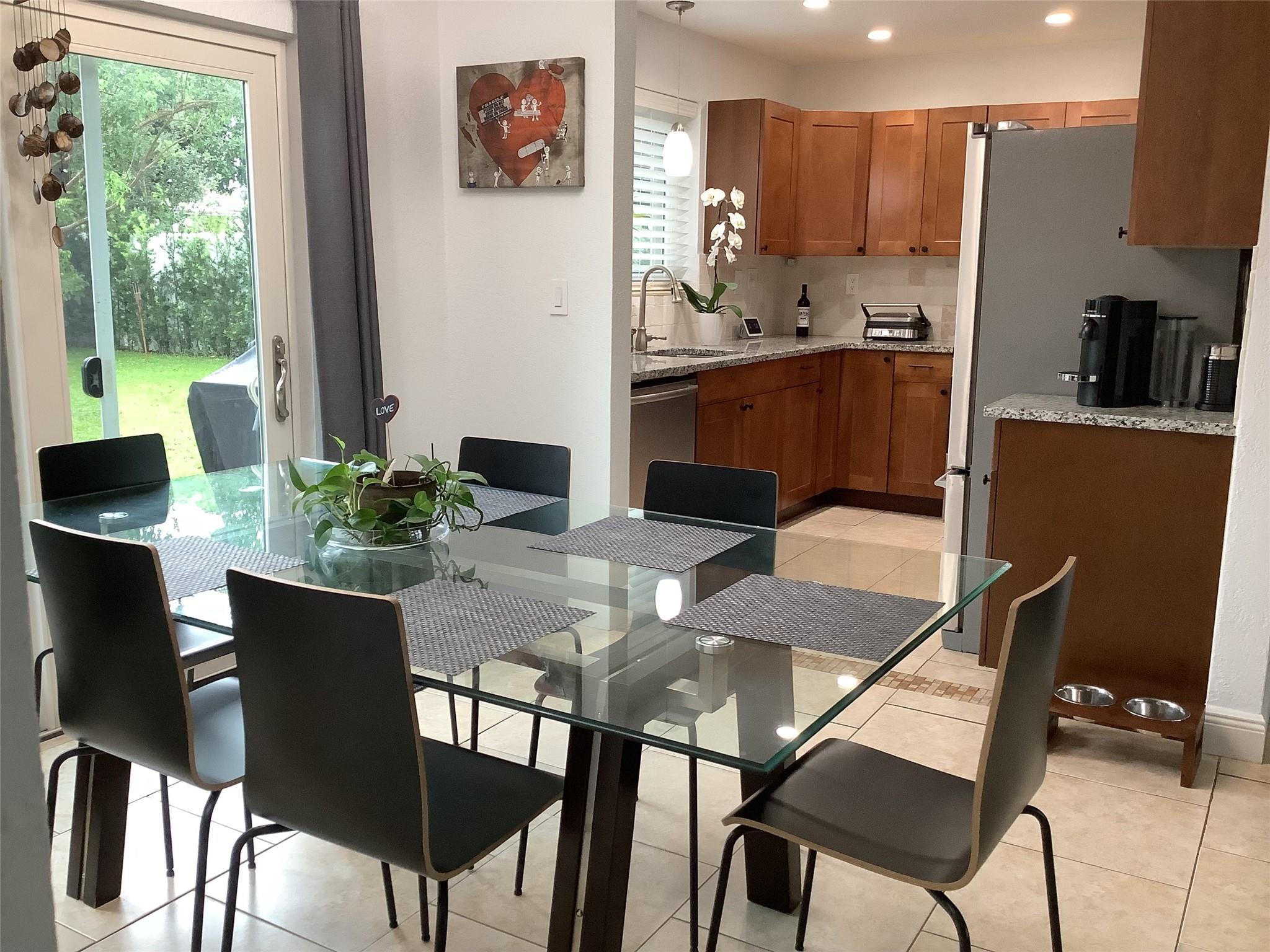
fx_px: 1137
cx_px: 635
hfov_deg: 58.4
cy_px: 476
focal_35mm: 31
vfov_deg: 45.4
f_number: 2.4
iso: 160
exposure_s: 1/60
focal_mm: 3.3
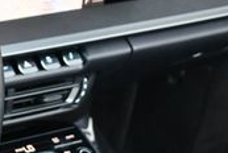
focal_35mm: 185
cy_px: 121
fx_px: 1174
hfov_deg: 10.6
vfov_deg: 7.4
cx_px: -129
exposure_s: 1/160
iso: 800
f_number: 4
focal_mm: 25
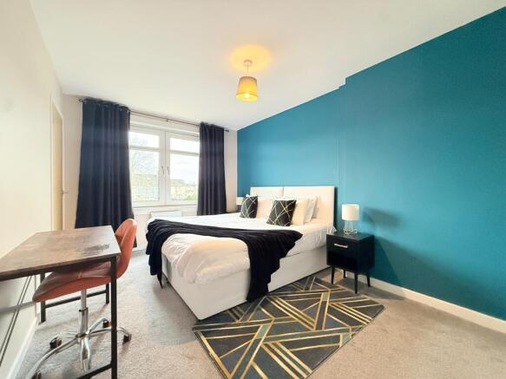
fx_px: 205
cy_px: 190
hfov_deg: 102.1
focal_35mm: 14
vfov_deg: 85.7
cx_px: 253
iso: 500
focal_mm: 2.22
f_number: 2.2
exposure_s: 1/100
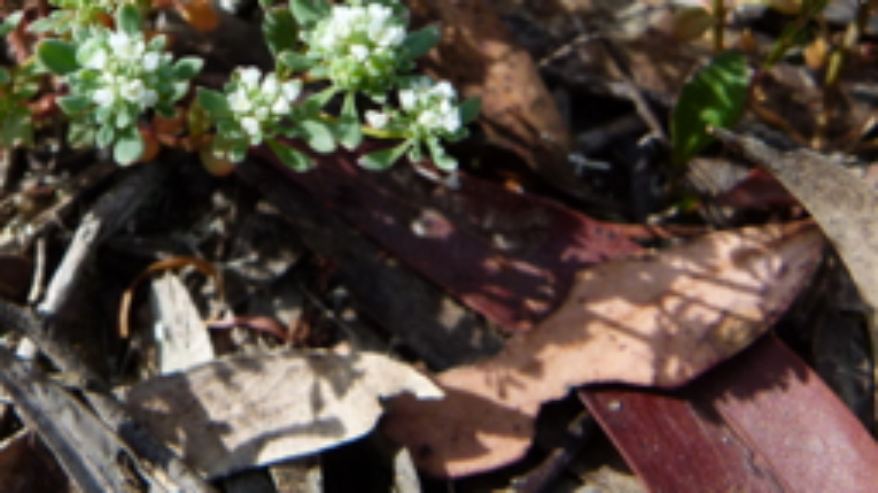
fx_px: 954
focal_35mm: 41
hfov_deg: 47.7
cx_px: 227
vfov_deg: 27.6
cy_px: 24
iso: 100
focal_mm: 4.5
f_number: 4
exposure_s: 1/160
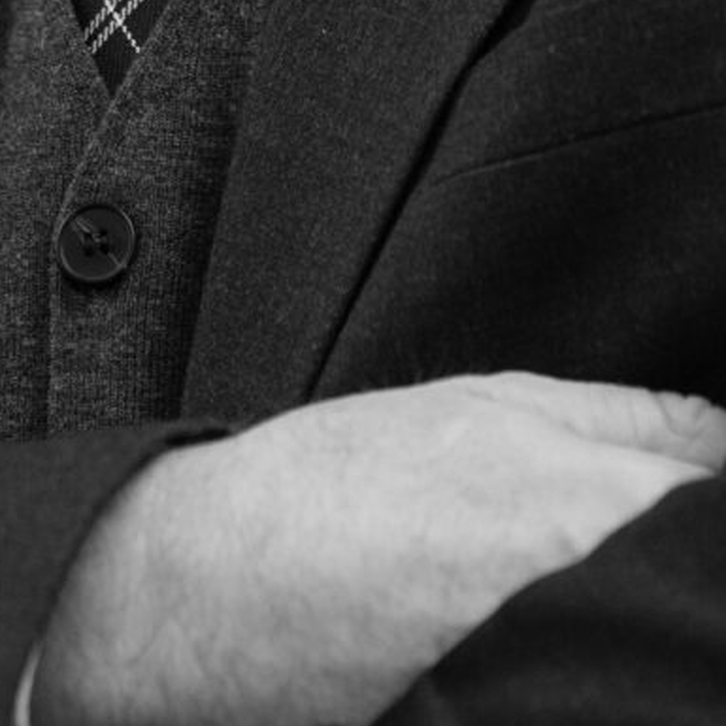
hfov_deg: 2.3
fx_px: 18081
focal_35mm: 762
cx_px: 435
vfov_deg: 2.3
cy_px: -671
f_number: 1.8
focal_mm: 135
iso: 500
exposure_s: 1/200
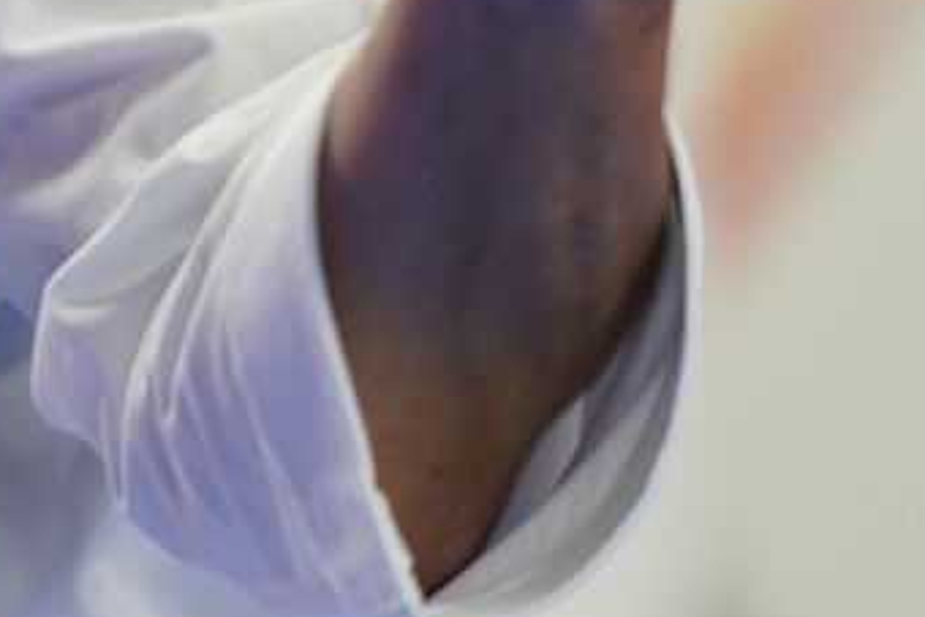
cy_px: -843
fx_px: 54416
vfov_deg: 0.6
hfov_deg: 1.0
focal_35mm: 2117
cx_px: -547
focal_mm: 400
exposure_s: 1/400
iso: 400
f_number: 2.8
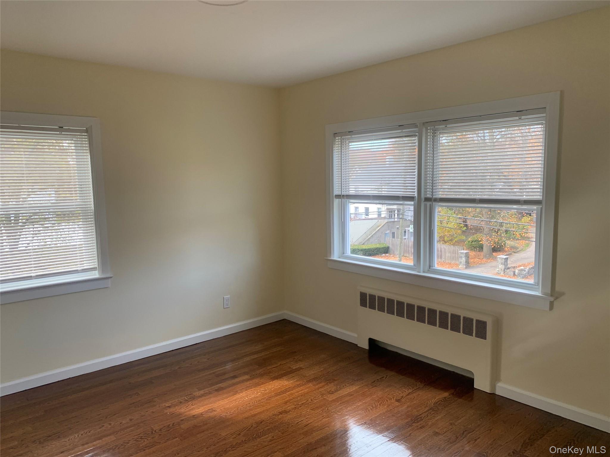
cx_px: 305
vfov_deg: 53.1
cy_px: 228
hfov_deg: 67.3
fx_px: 458
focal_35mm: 26
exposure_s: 1/121
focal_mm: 4.25
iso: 40
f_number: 1.8
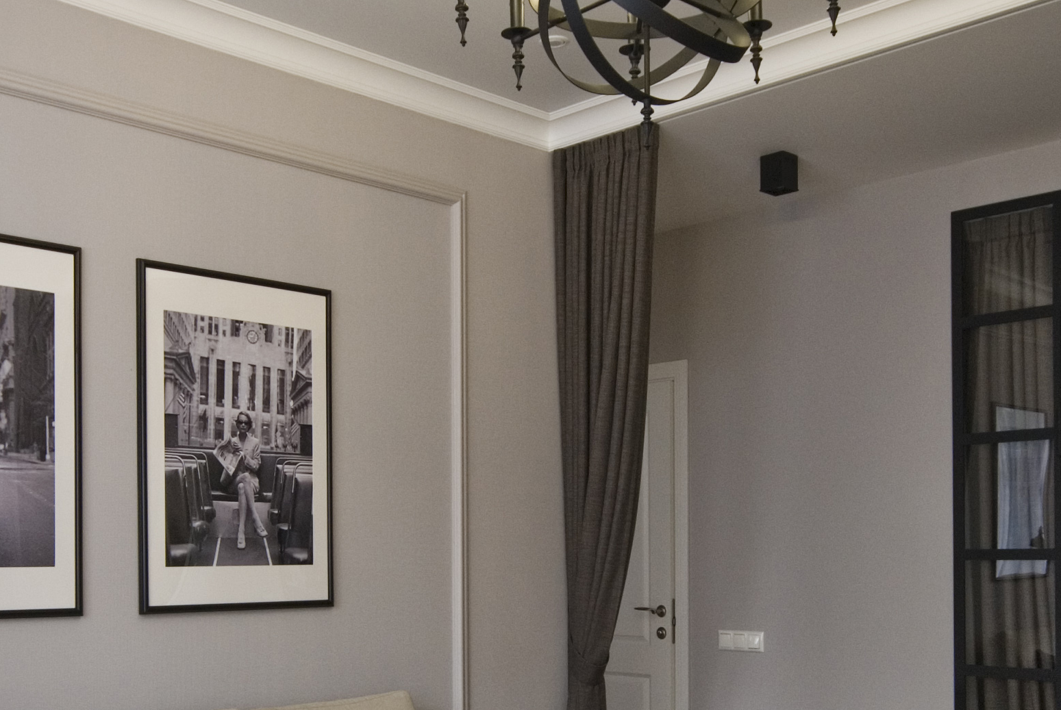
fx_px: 1328
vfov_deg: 29.4
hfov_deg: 43.5
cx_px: 486
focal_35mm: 45
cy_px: 538
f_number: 5.6
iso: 320
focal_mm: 12
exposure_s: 1/25
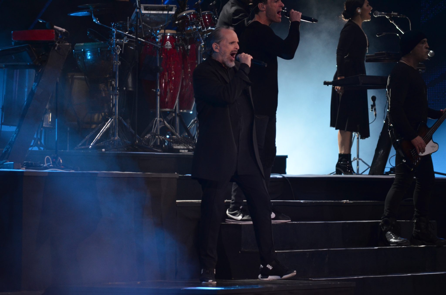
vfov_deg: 4.6
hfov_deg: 6.9
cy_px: 148
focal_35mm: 300
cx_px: 223
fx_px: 3709
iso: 1000
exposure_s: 1/160
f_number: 5.6
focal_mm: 200
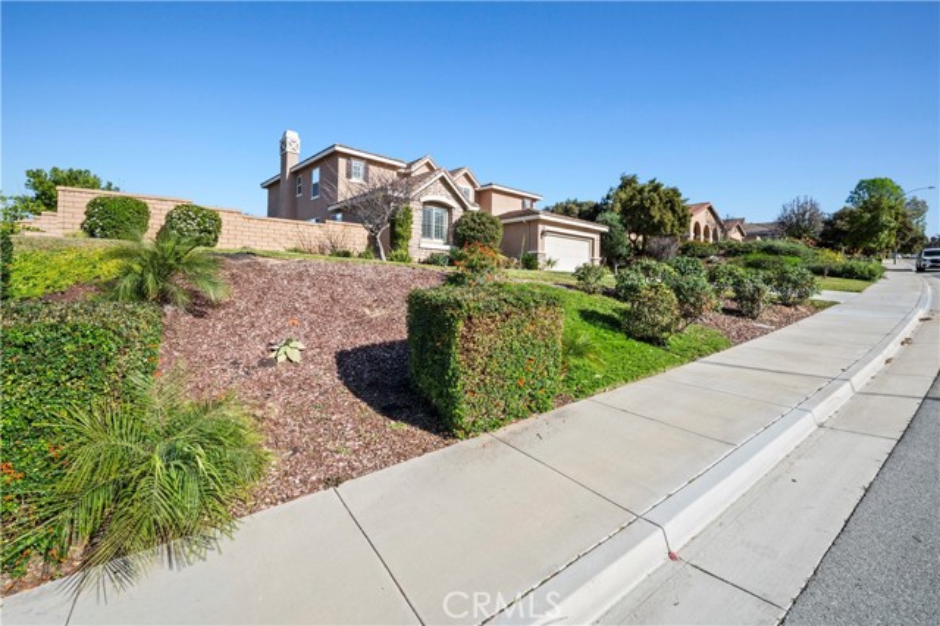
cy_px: 313
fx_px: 365
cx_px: 470
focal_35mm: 14
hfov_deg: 104.3
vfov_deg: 81.1
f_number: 13
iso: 125
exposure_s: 1/20
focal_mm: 14
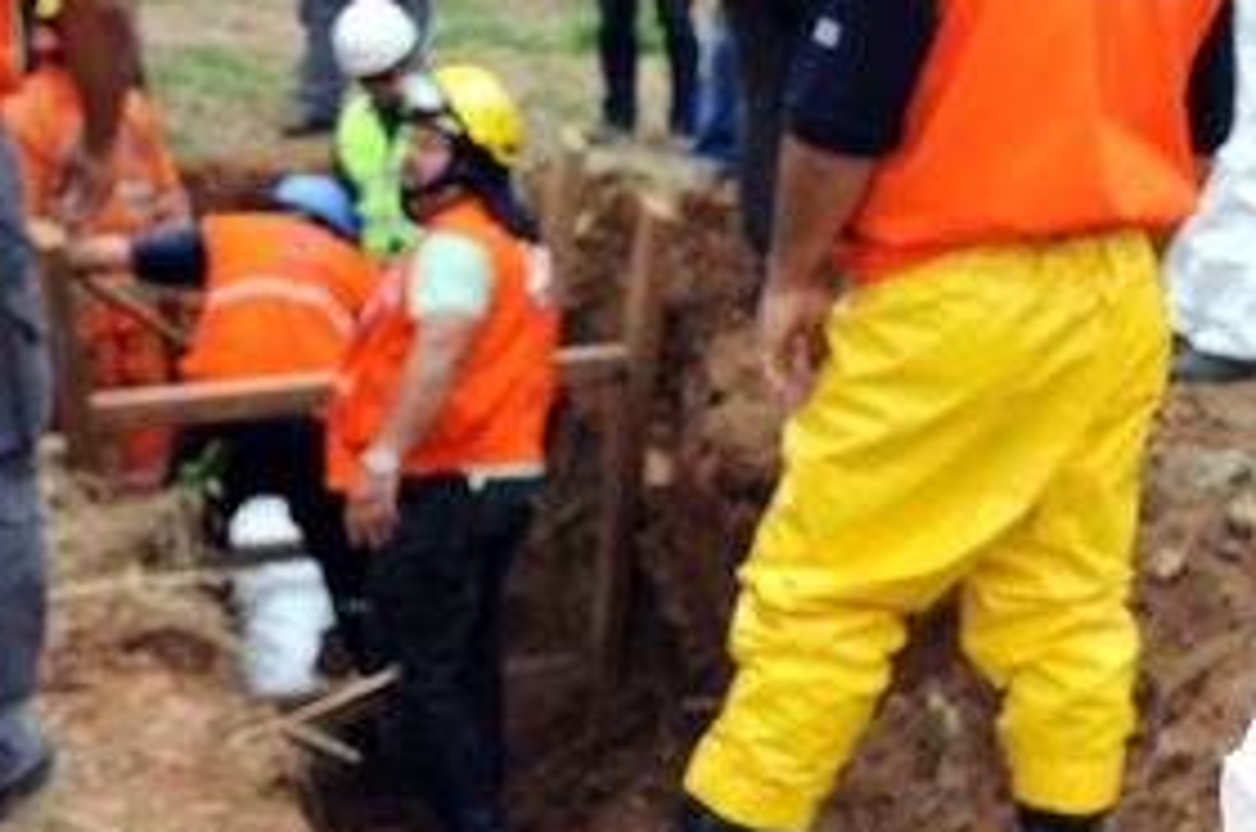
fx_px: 2926
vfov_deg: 16.2
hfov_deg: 23.1
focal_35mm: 84
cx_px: 1288
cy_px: 324
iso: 500
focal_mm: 24
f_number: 5.6
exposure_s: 1/250
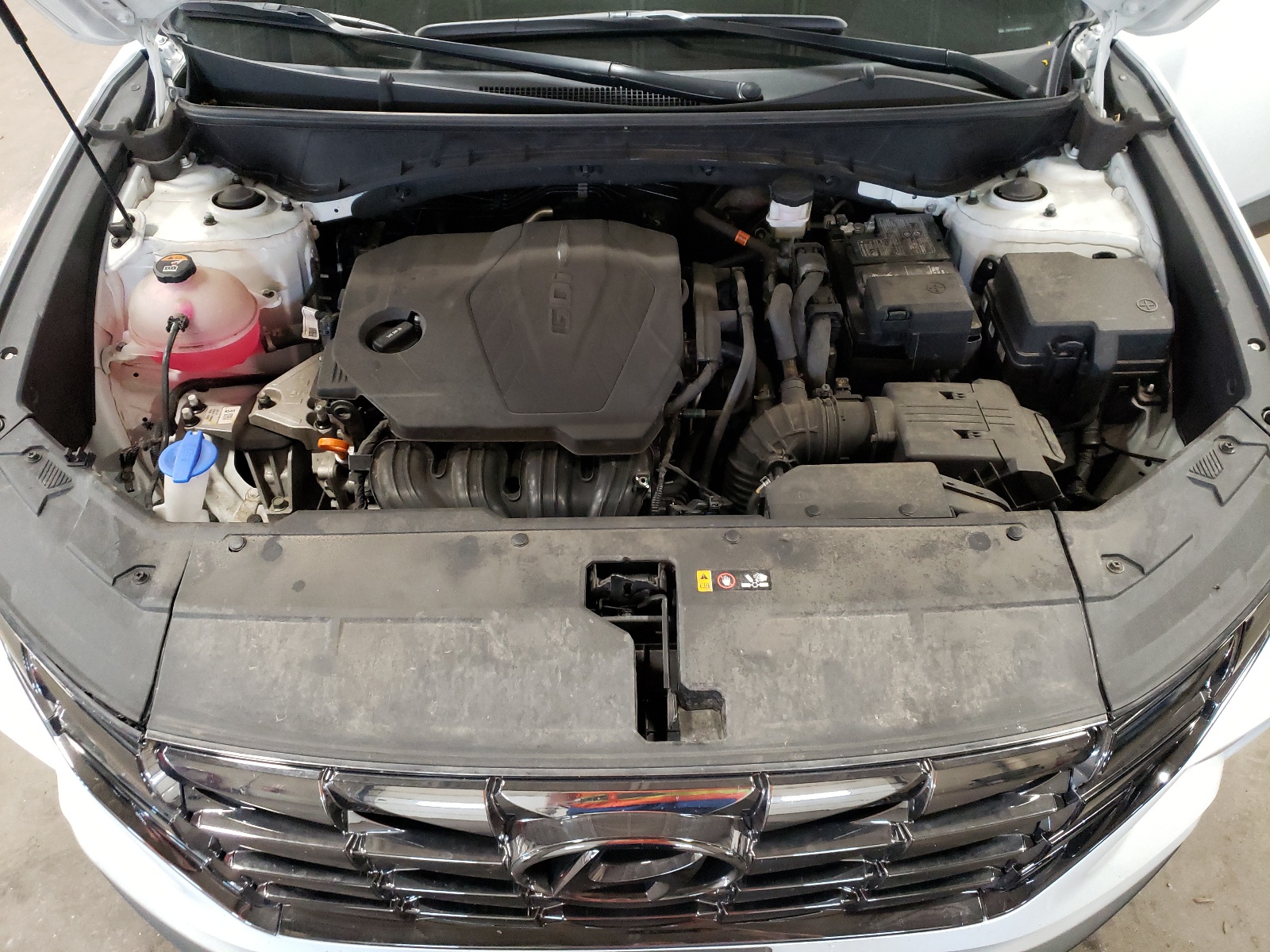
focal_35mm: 26
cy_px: 476
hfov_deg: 67.3
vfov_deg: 53.1
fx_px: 954
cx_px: 635
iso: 358
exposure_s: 1/30
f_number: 1.5
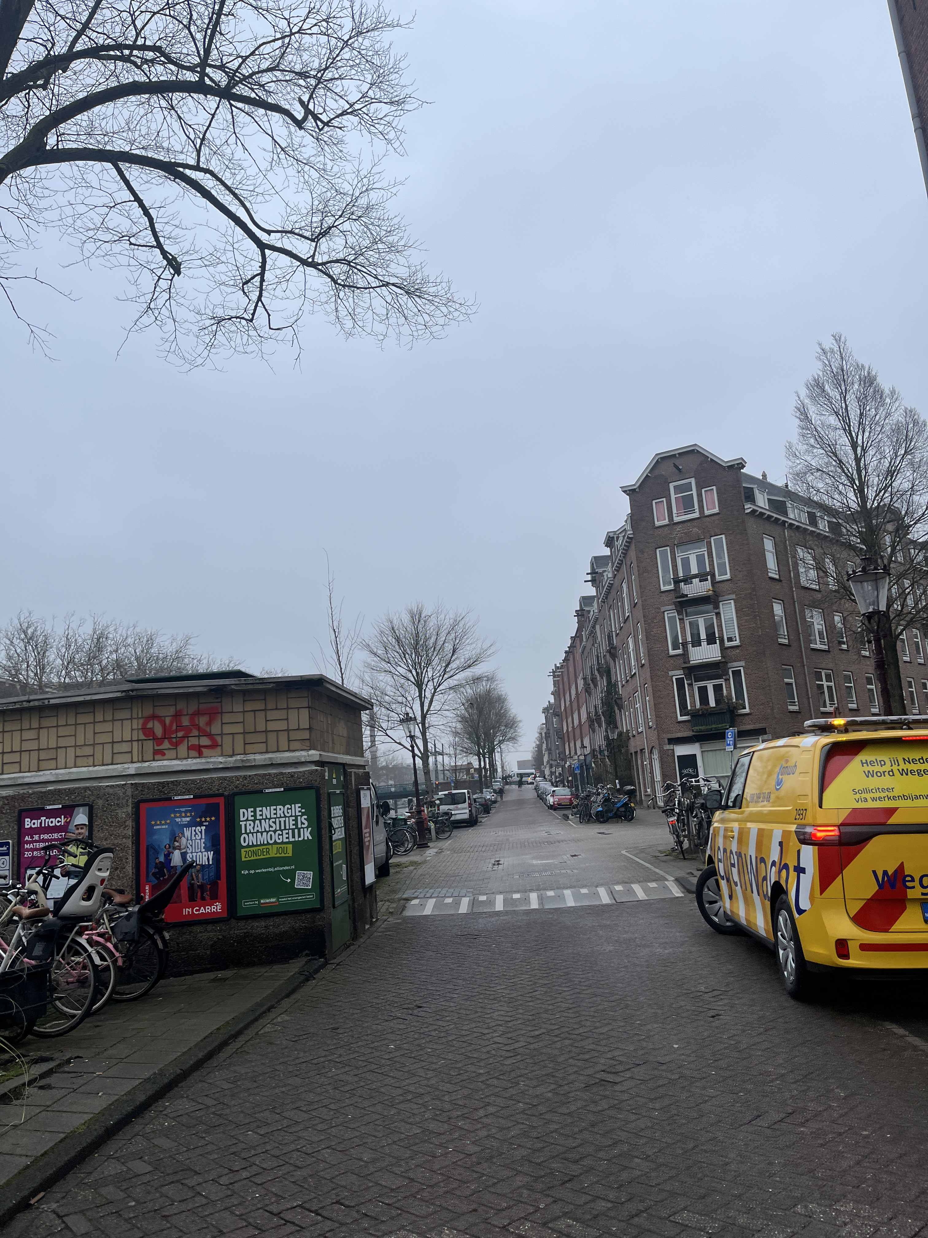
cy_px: 619
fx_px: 929
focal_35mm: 26
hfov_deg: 53.1
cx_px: 464
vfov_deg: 67.3
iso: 50
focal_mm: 5.1
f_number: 1.6
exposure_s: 1/1175
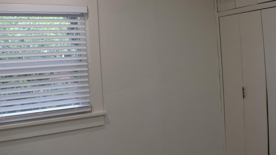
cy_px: 66
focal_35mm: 53
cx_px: 150
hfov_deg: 39.3
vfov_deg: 22.8
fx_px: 386
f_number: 5
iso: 400
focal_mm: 25
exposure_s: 1/100
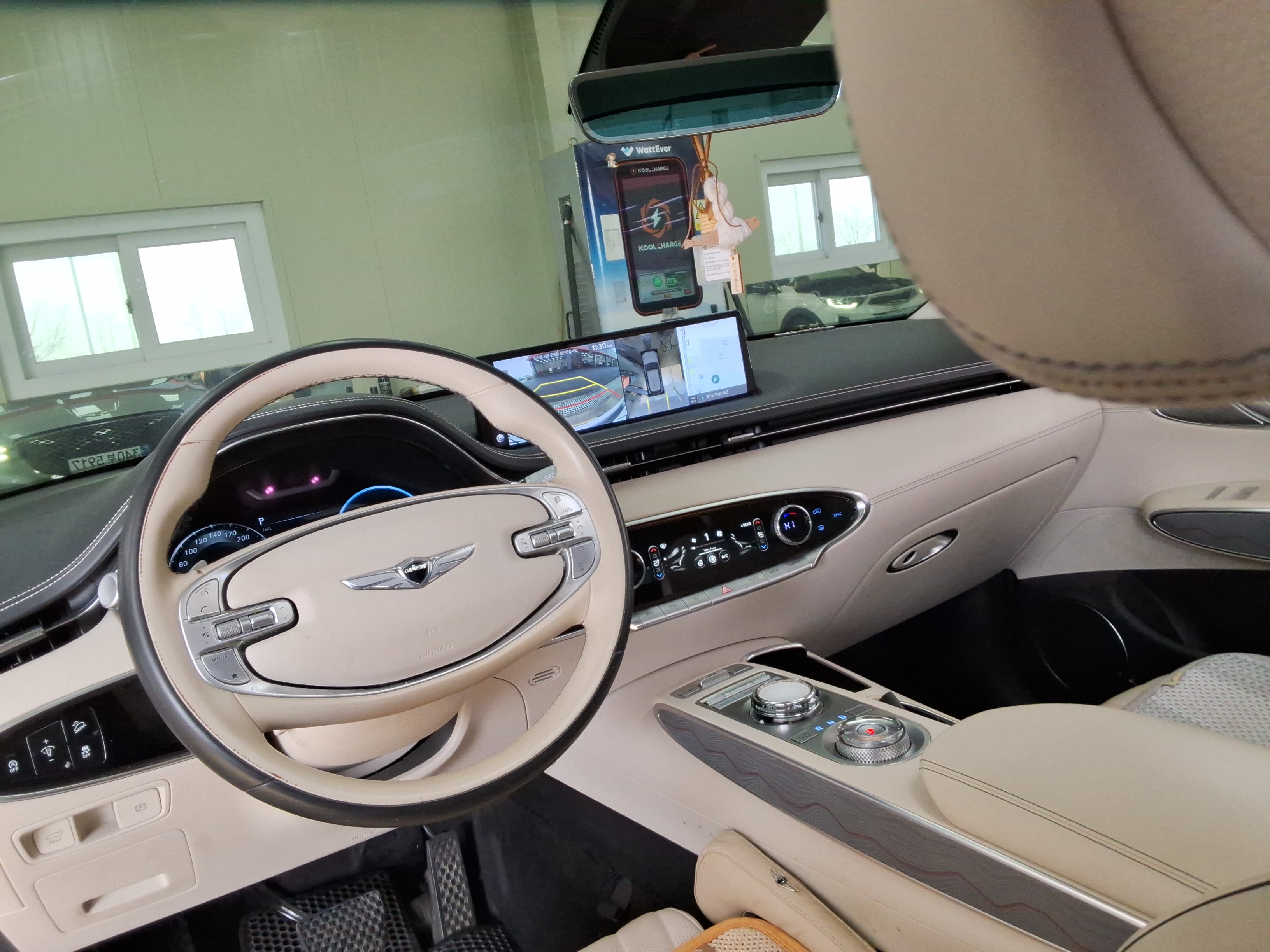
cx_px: 635
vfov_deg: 49.7
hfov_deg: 63.4
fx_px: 1027
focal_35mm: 28
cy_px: 476
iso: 54
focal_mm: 2.91
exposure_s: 1/120
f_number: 1.9
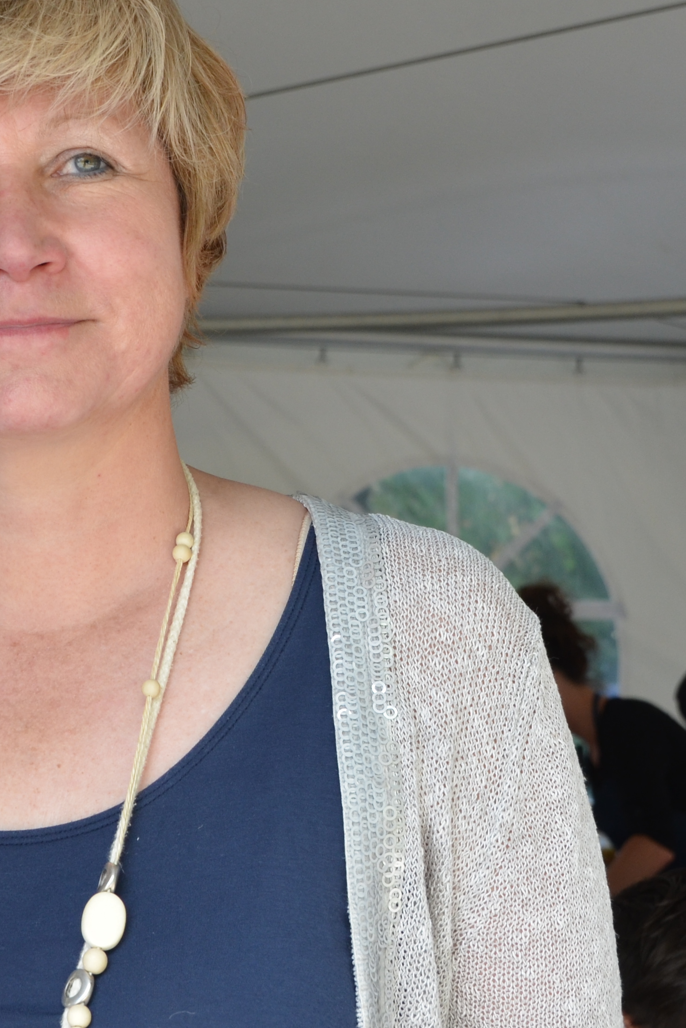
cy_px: 484
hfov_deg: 14.6
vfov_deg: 21.7
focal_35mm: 94
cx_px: 336
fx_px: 2686
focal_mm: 28
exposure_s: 1/125
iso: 360
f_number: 5.6
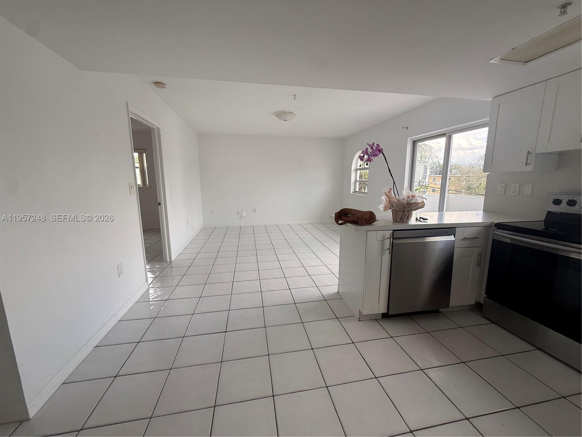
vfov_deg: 85.7
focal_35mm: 14
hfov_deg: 102.1
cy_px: 218
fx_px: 235
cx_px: 291
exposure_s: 1/99
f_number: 2.2
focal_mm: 2.22
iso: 64
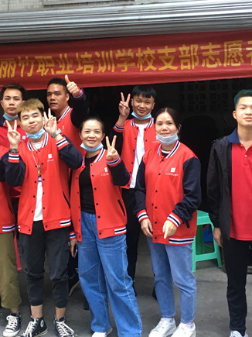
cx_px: 84
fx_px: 583
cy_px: 121
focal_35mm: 60
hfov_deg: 24.3
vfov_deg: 32.0
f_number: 2.2
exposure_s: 1/33
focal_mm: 4.15
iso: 80
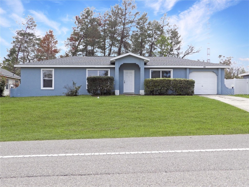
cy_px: 94
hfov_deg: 55.4
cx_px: 124
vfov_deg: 42.9
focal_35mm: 33
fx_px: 237
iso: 100
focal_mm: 5.9
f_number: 3.6
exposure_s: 1/730
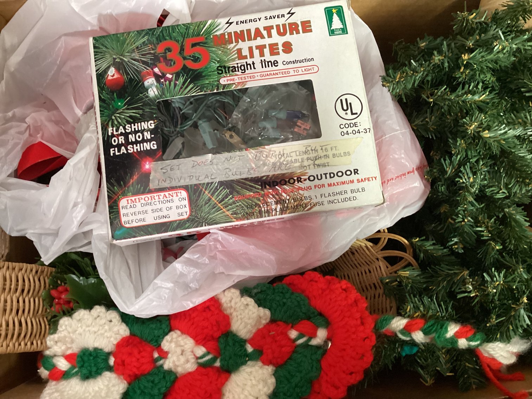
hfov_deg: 58.3
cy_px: 200
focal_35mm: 31
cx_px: 266
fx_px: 476
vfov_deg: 45.4
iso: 320
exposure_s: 1/30
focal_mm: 3.3
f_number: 2.4
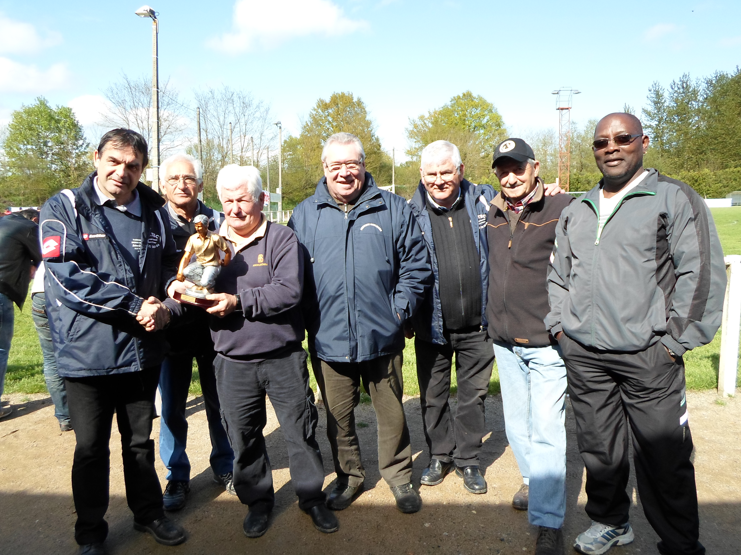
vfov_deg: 53.1
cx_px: 365
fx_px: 557
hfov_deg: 67.3
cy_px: 280
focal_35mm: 26
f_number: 2.5
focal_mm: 4.5
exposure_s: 1/750
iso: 80
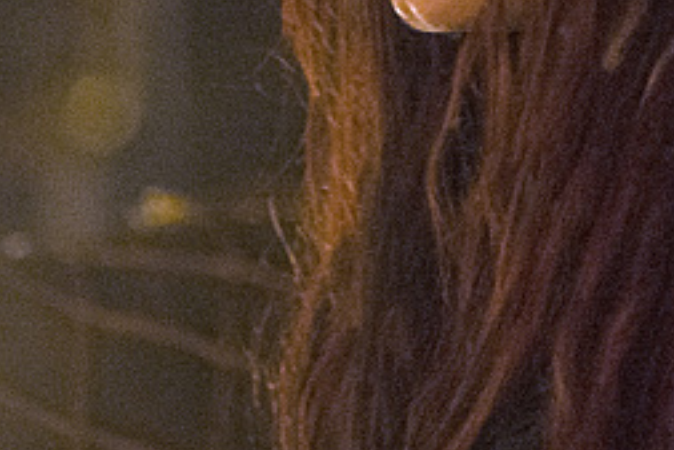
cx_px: 554
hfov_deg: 4.3
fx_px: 8879
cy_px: -47
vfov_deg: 2.9
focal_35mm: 474
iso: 5000
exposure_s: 1/200
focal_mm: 150
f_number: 3.2
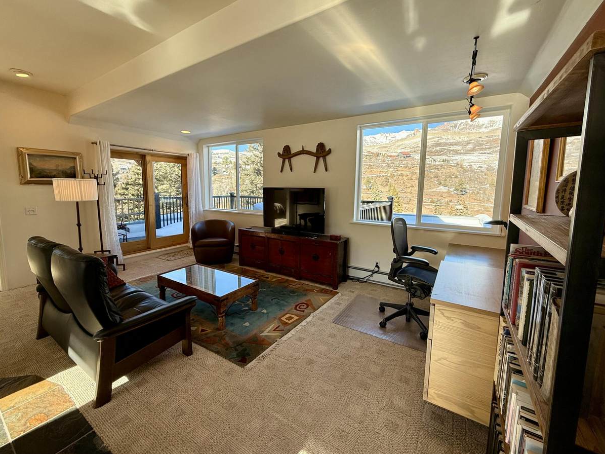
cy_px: 218
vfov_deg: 81.7
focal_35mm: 15
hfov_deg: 98.1
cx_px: 291
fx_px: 262
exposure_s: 1/153
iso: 64
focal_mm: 2.22
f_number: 2.2
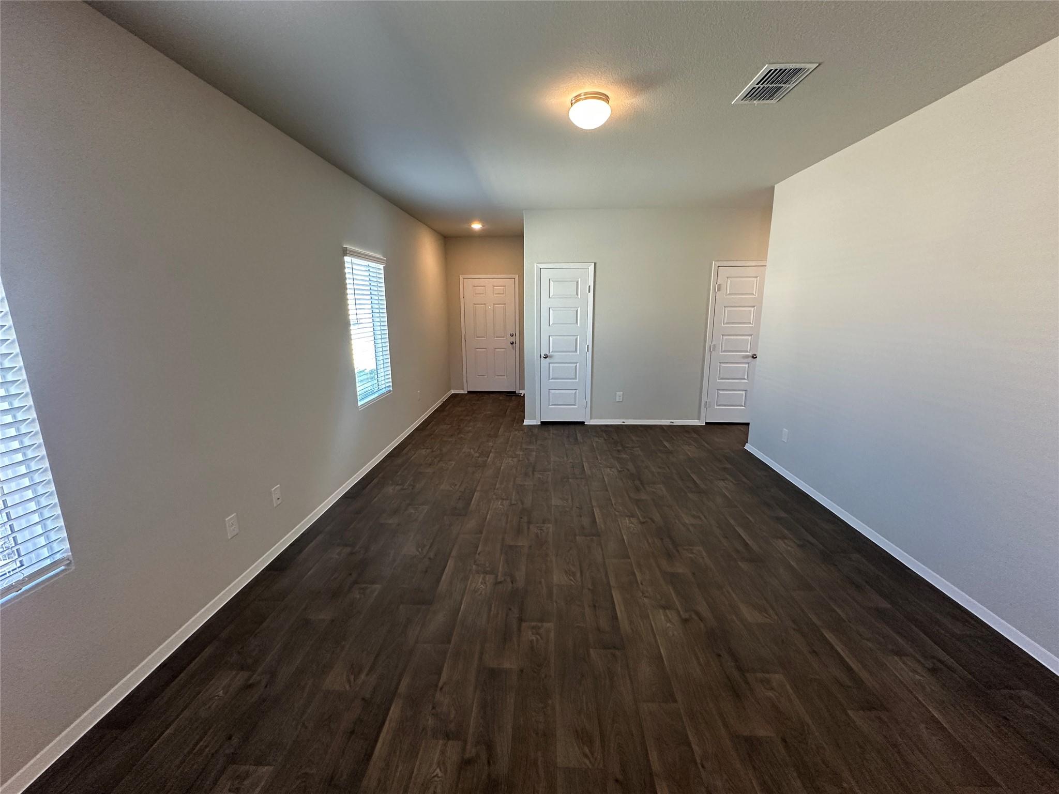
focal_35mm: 14
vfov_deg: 85.7
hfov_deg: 102.1
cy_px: 397
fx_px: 428
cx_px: 530
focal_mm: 2.22
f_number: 2.2
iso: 250
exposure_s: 1/120
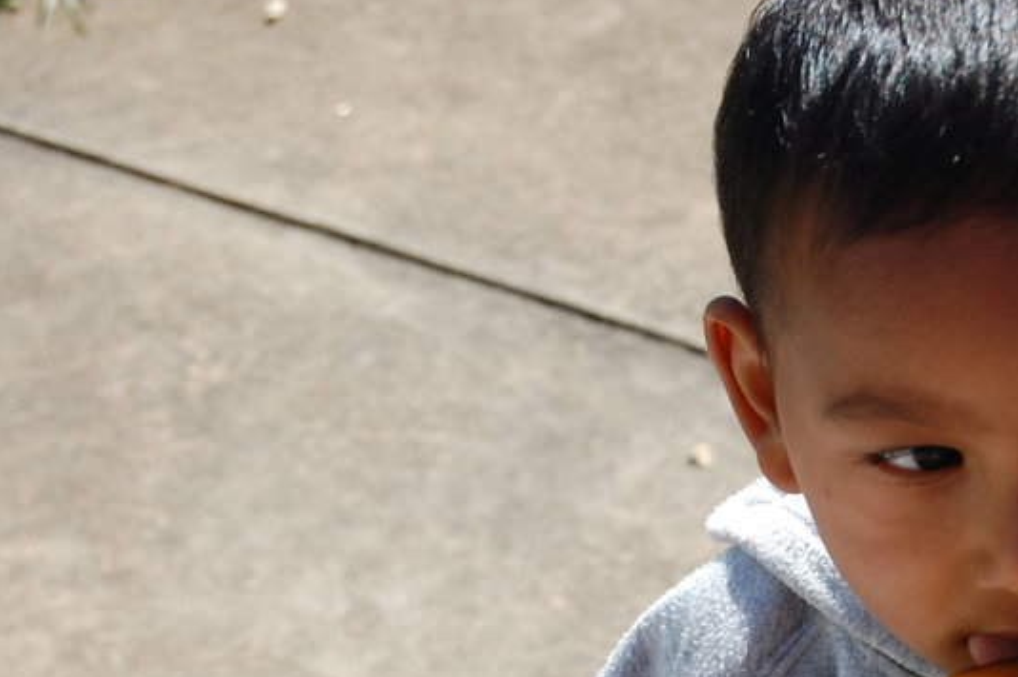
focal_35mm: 138
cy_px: 604
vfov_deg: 9.9
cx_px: 818
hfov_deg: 14.8
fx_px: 3899
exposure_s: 1/320
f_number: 9
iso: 200
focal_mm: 48
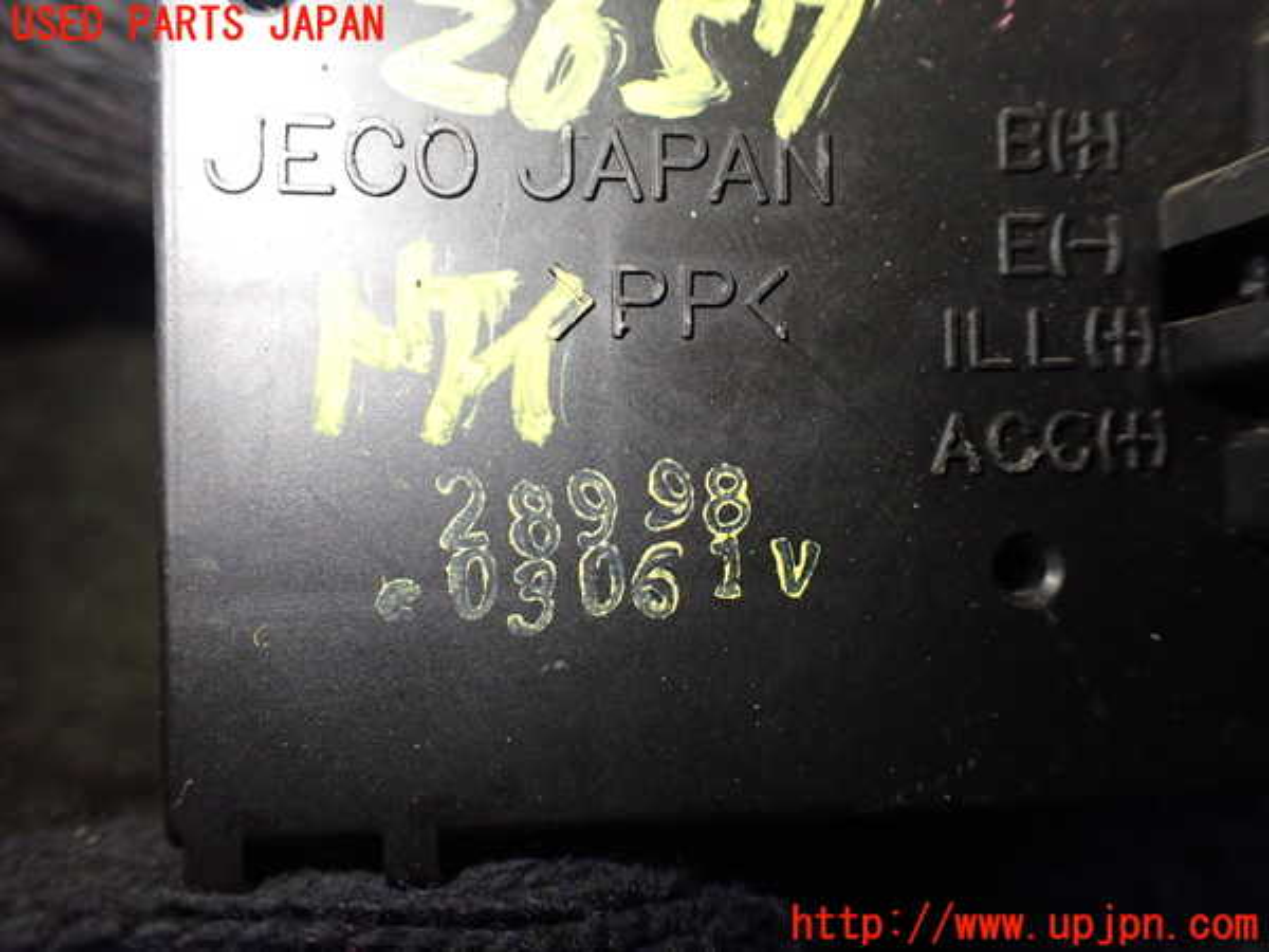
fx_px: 1100
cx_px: 634
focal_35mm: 30
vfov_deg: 46.8
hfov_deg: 60.0
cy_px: 476
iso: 400
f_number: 2.3
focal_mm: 5.4
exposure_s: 1/125
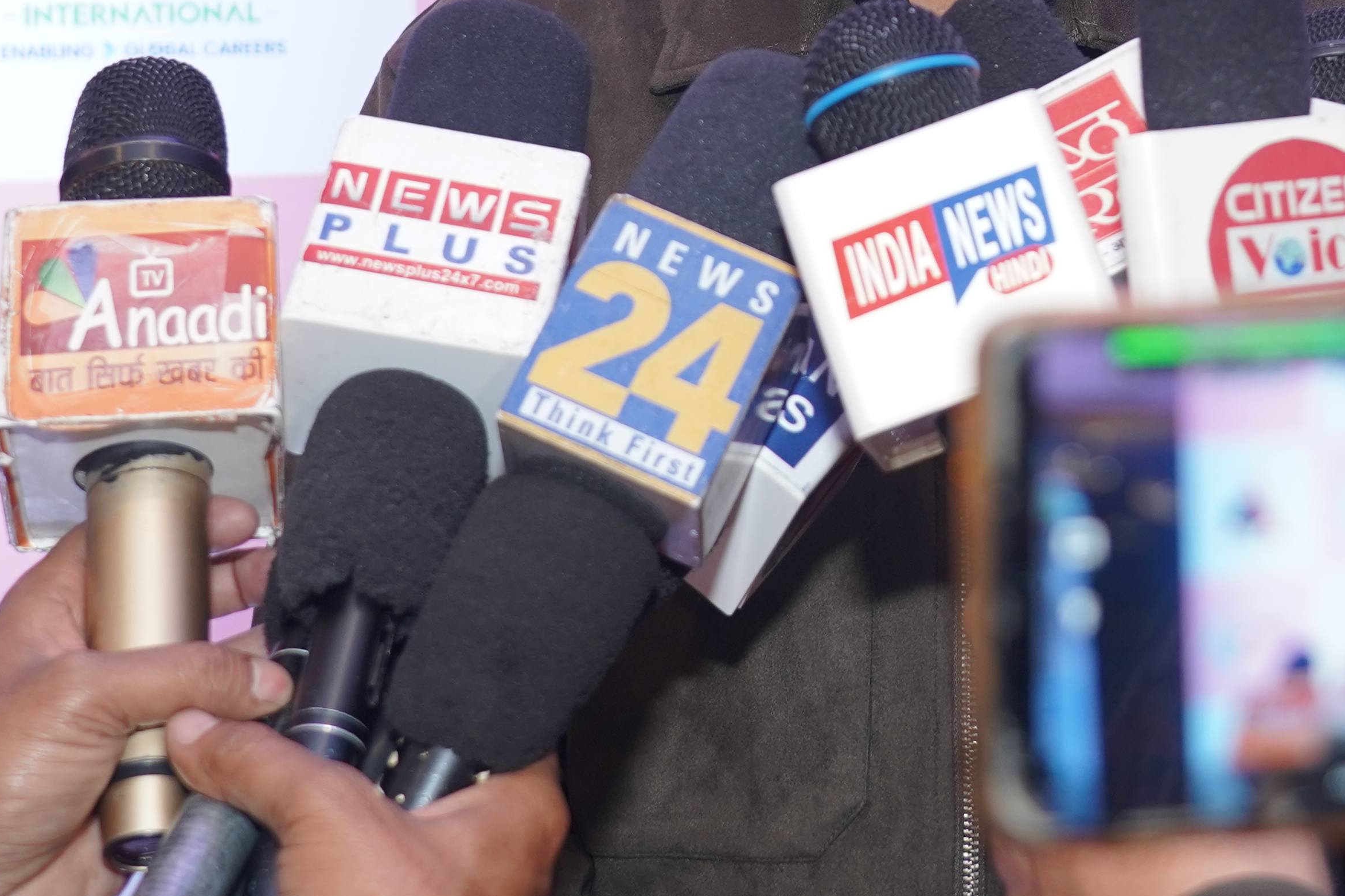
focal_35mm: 87
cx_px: 1043
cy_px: -59
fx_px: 3250
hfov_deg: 23.1
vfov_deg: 15.3
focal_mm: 34
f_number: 4
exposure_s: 1/125
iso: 640
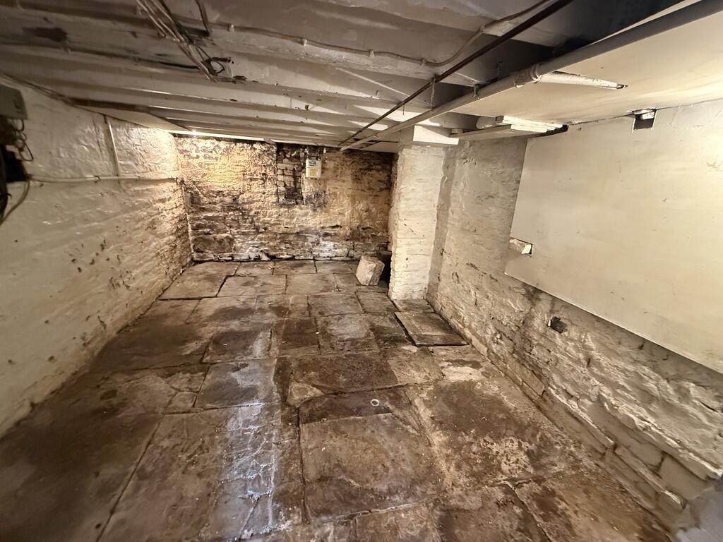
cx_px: 362
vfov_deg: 85.7
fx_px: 292
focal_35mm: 14
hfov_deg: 102.1
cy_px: 271
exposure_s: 1/50
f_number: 2.2
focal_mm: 2.22
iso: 1000
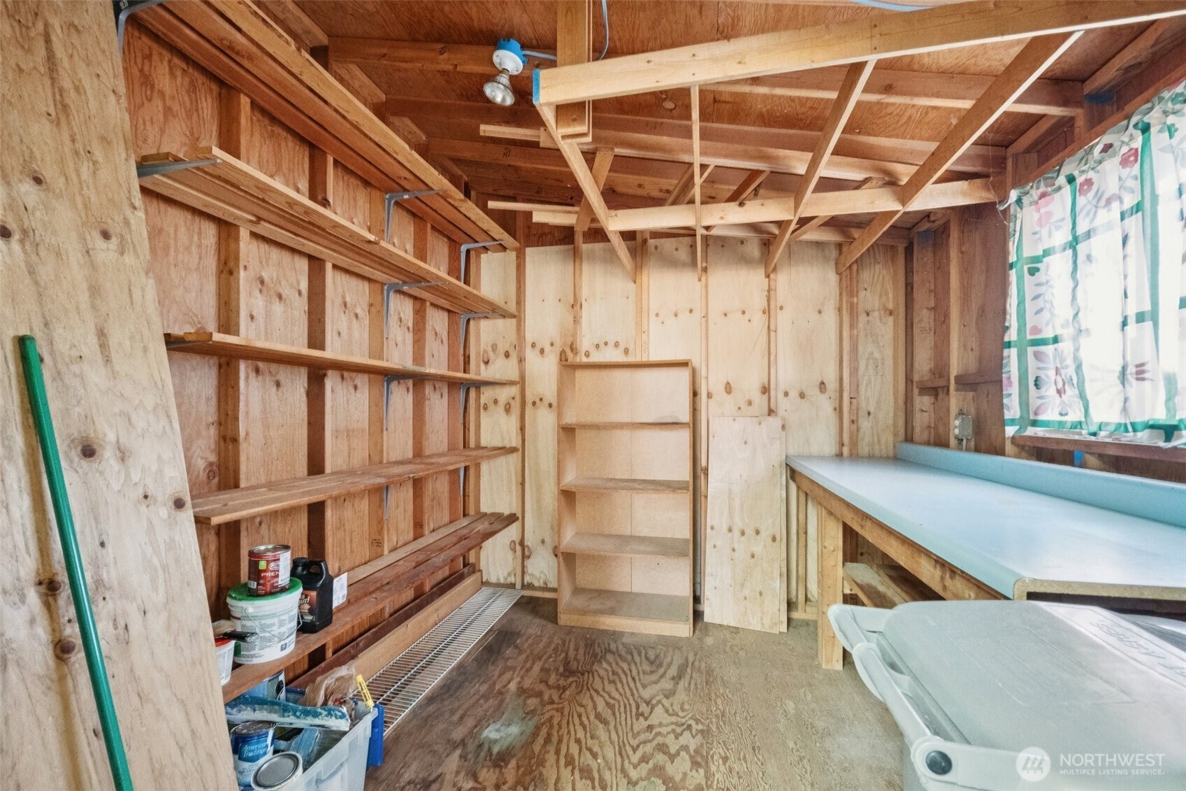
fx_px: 494
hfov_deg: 100.4
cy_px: 396
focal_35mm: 15
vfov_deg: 77.3
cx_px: 593
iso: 6400
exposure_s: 1/20
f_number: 9
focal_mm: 10
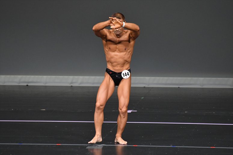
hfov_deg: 4.6
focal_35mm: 450
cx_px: 116
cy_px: 78
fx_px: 2911
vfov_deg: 3.1
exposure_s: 1/400
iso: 4000
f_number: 5.6
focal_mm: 300
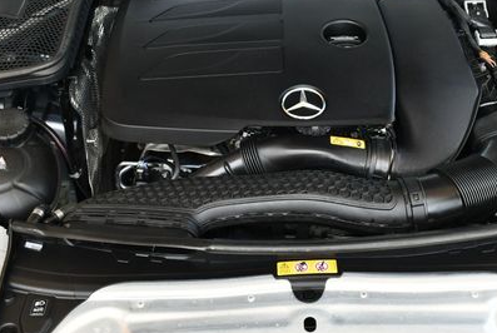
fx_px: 802
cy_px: 135
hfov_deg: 34.3
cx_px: 308
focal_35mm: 58
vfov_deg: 23.4
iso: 400
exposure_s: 1/250
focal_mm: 18
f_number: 4.5
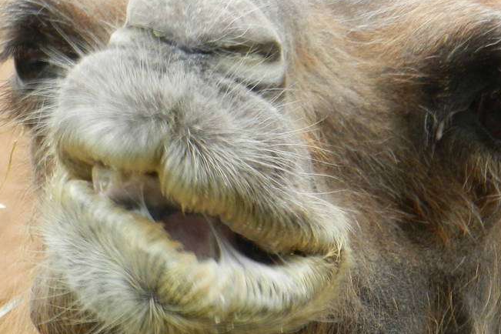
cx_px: 246
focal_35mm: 611
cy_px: 158
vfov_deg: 2.3
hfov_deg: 3.4
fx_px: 8502
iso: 160
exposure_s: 1/125
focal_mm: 42.4
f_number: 5.1
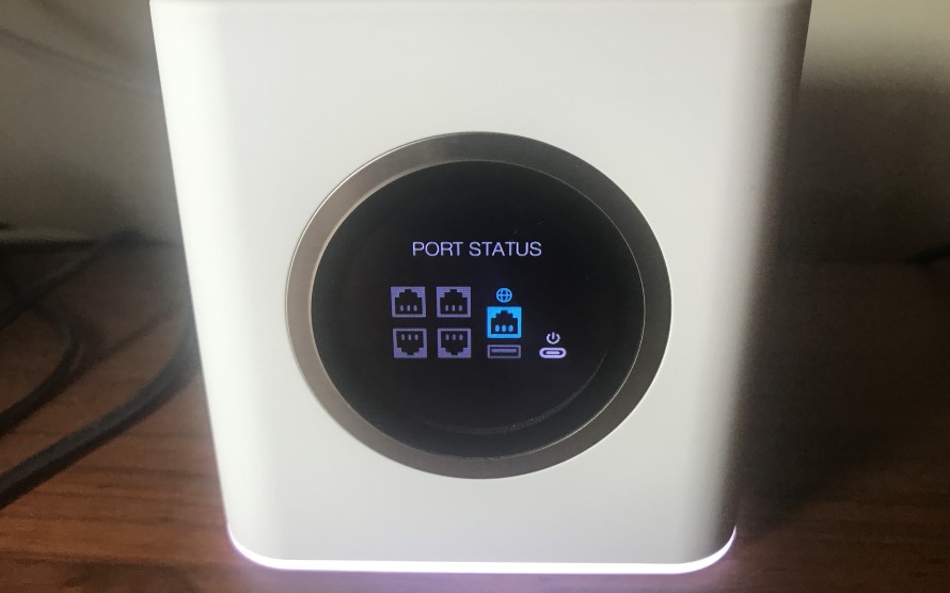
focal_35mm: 30
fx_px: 777
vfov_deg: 41.8
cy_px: 276
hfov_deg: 62.9
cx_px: 479
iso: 32
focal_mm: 3.99
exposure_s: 1/33
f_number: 1.8
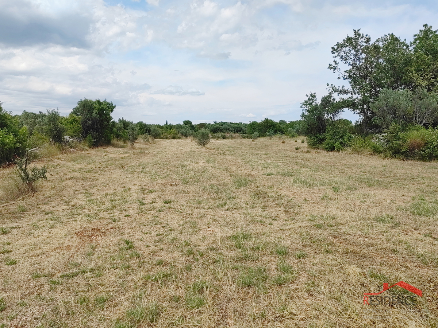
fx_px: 342
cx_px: 219
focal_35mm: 27
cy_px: 164
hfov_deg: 65.3
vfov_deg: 51.4
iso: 50
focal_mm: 5.54
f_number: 1.8
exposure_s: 1/2890
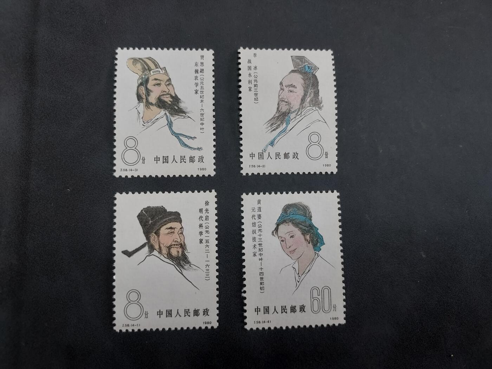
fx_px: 341
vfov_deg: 56.8
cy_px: 184
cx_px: 246
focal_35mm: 24
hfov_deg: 71.6
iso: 80
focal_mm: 4.6
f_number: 1.8
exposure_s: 1/50
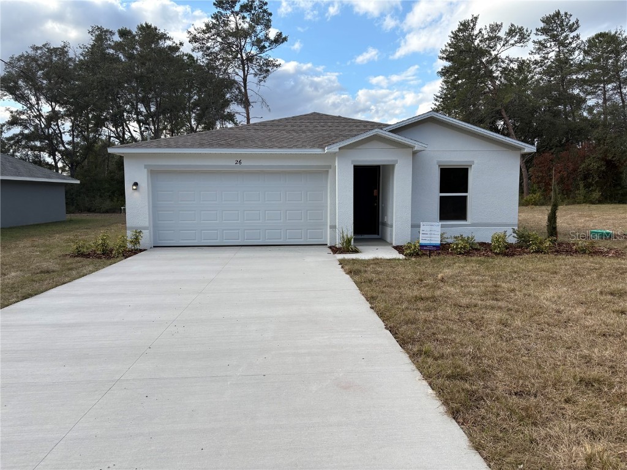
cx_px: 314
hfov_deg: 67.3
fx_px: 471
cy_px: 235
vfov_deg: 53.1
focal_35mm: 26
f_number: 1.6
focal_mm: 5.96
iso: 50
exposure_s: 1/1799
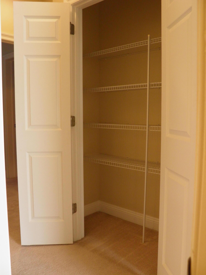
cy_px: 138
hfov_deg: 46.8
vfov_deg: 60.0
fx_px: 238
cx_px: 103
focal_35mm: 30
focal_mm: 5.5
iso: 160
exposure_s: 1/30
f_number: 3
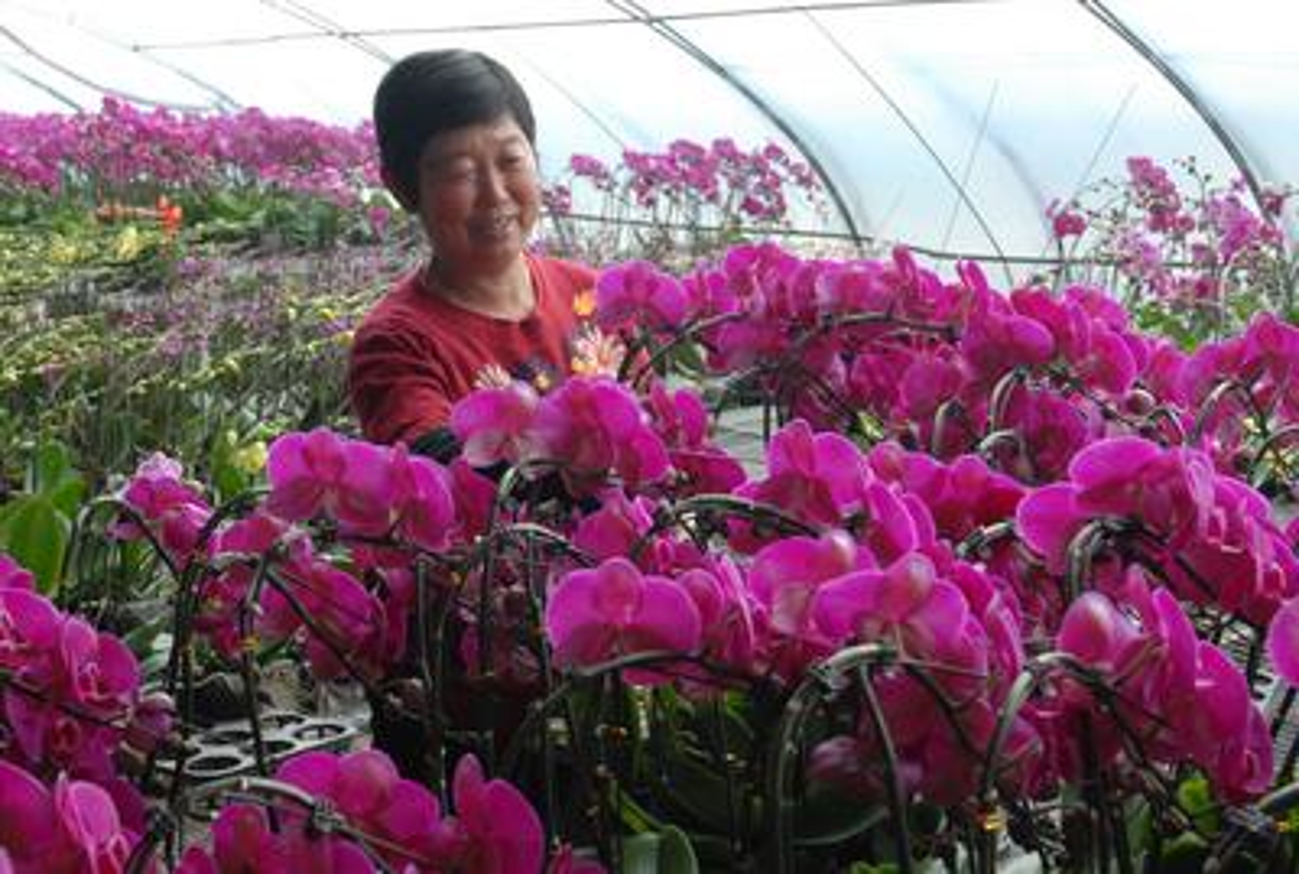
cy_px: 437
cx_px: 650
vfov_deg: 25.9
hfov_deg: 37.8
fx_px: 1899
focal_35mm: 52
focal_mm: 35
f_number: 8
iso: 800
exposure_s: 1/125
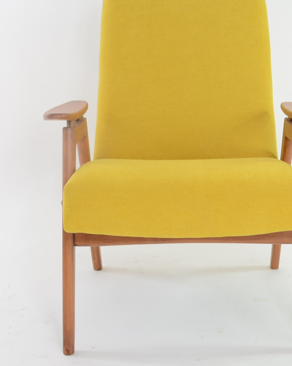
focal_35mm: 58
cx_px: 193
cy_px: 176
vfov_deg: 32.5
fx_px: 627
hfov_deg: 26.1
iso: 400
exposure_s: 1/100
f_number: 5
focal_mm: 24
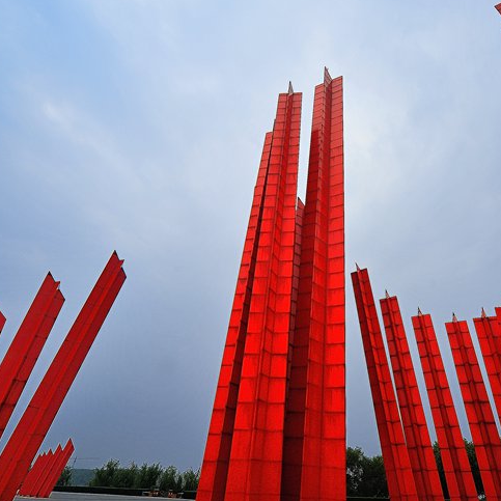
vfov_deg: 77.6
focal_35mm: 19
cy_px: 237
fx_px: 311
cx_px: 303
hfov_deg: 76.7
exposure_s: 1/400
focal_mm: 12
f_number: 11
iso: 200
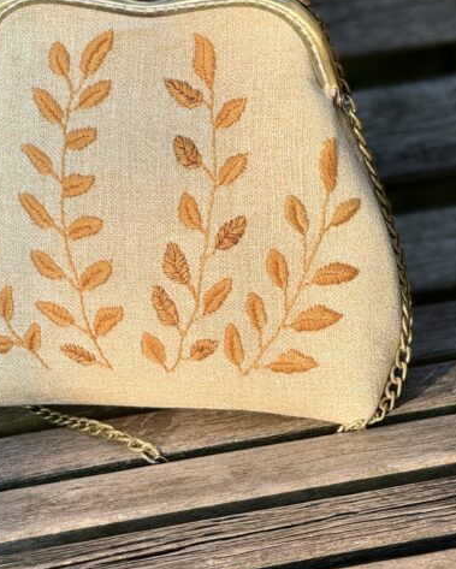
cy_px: 118
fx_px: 3337
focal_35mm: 198
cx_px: 152
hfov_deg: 7.8
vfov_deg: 9.7
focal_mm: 15.66
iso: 50
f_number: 2.8
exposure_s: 1/198
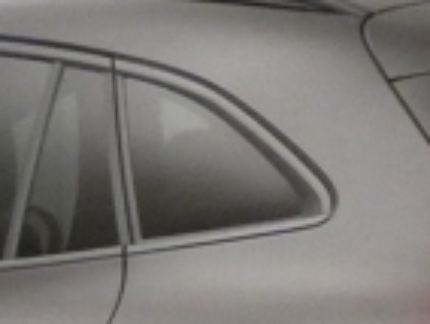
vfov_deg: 5.2
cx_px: 27
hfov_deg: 7.0
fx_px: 3496
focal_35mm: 281
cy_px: 581
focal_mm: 9
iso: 1600
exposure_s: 1/60
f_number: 3.9
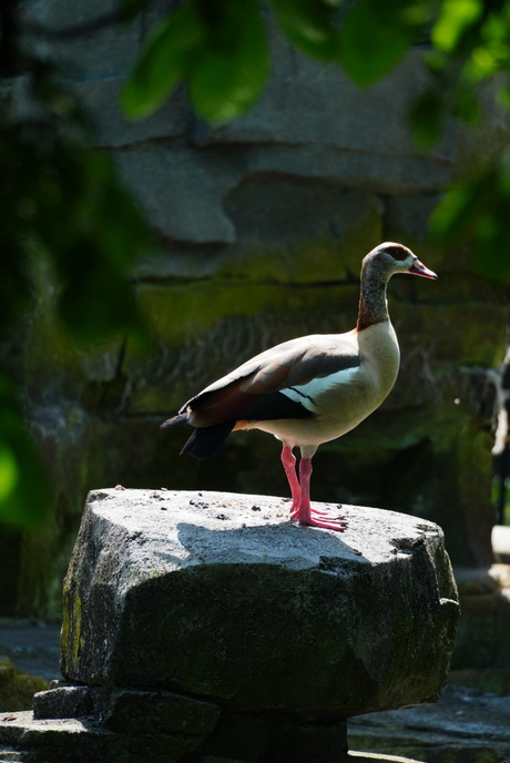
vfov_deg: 5.0
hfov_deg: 3.3
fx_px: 8811
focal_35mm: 416
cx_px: 255
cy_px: 382
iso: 500
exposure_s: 1/500
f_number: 6.3
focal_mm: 277
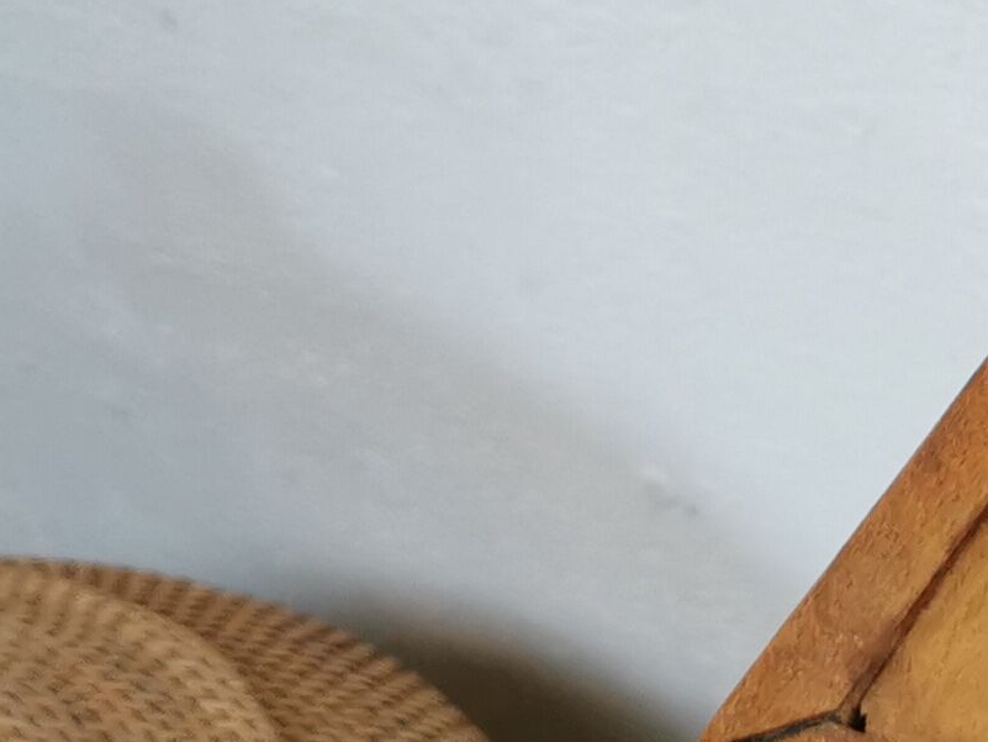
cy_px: 414
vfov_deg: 12.1
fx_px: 3511
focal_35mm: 123
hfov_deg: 14.8
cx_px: 1505
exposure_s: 1/100
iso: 160
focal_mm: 5.58
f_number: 1.8
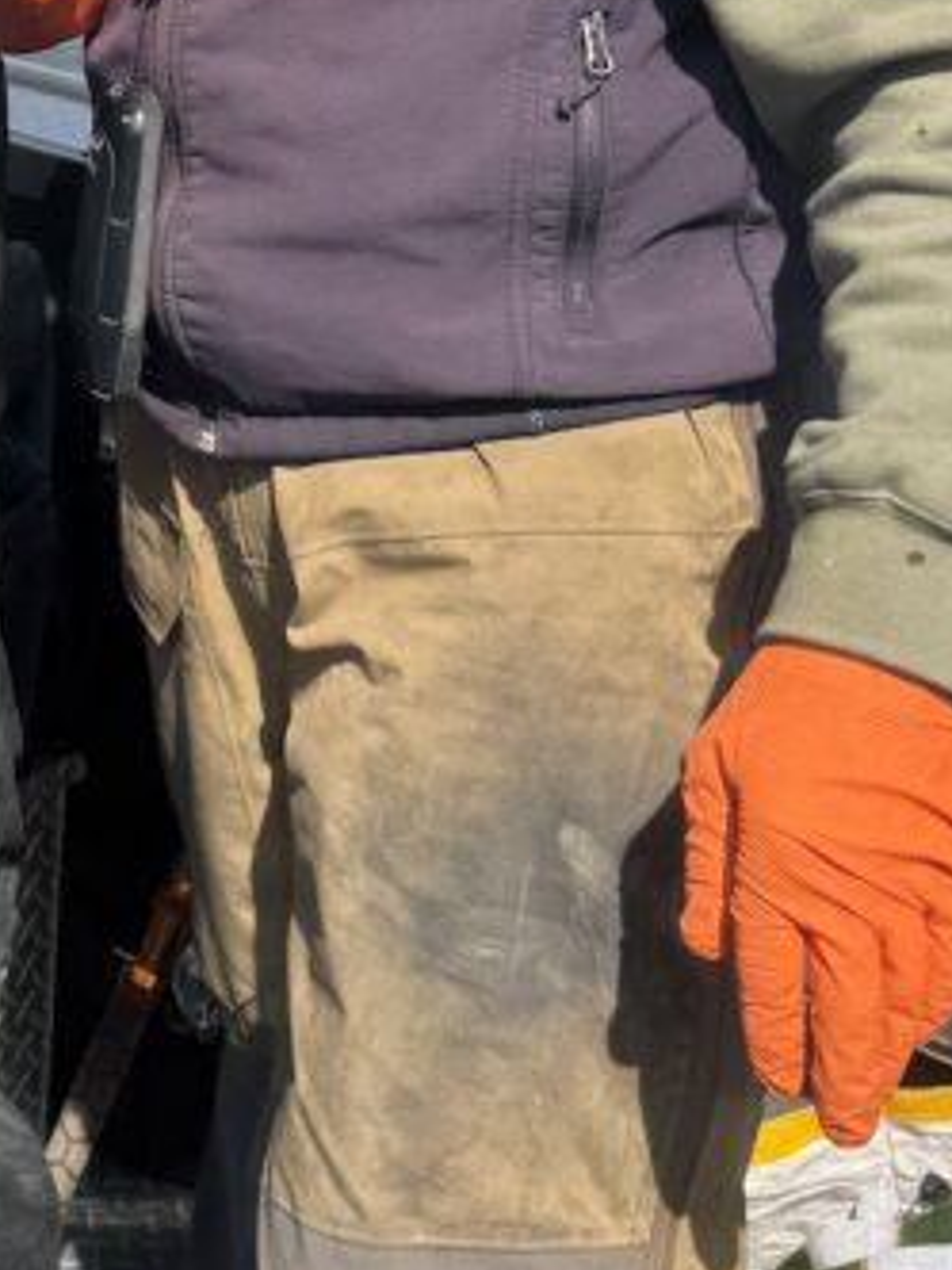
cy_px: 4
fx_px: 2714
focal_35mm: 74
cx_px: -203
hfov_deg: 18.8
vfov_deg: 25.1
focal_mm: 6.76
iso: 80
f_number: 1.78
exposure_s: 1/3597
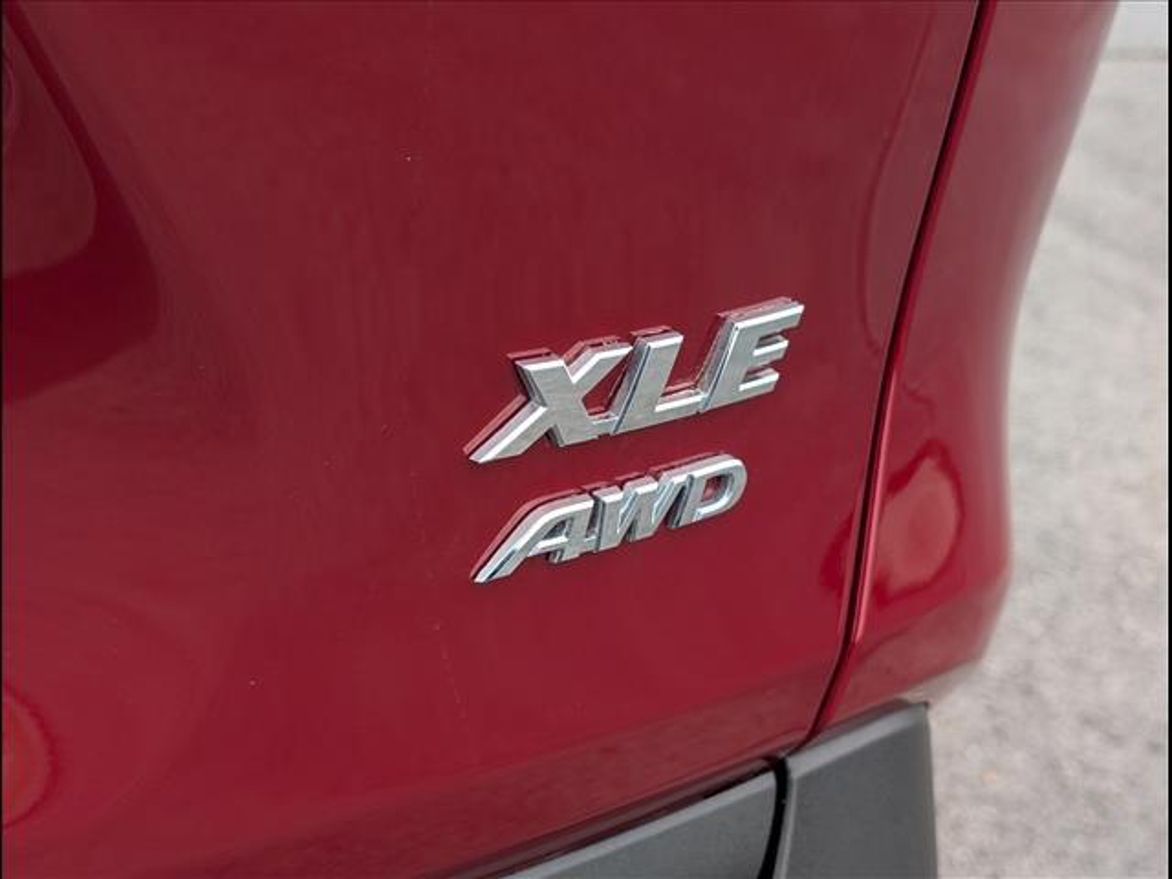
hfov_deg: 38.9
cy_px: 440
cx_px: 586
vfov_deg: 29.7
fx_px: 1659
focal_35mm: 49
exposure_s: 1/286
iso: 26
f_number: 1.68
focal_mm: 6.9
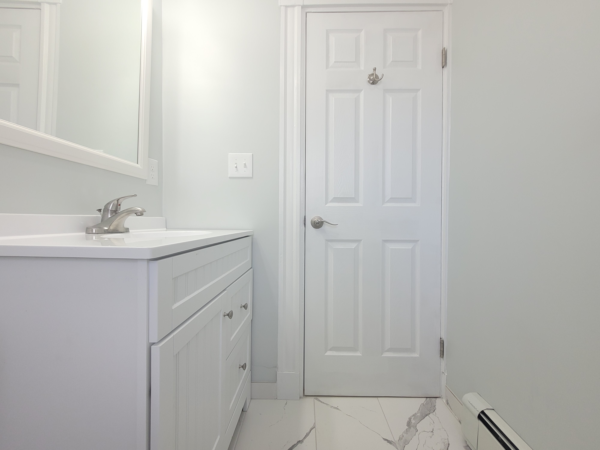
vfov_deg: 89.9
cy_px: 225
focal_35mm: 13
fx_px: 225
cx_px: 300
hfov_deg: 106.2
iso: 100
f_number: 2.2
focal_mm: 1.74
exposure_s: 1/60
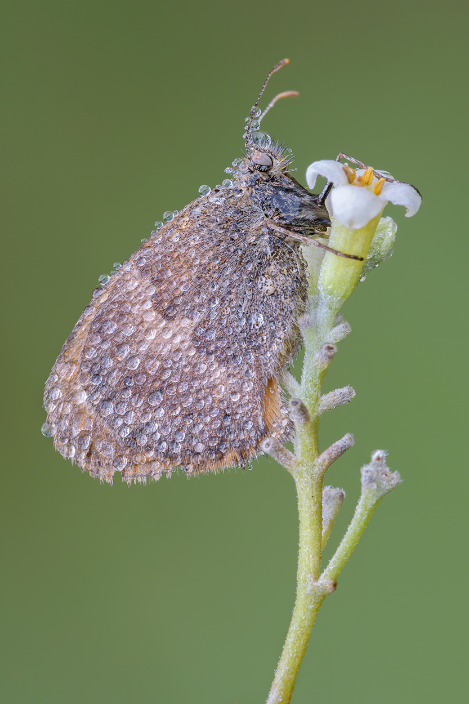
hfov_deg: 7.6
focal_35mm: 180
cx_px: 234
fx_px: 3518
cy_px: 352
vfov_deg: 11.4
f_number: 18
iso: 500
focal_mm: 180
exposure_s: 1/5
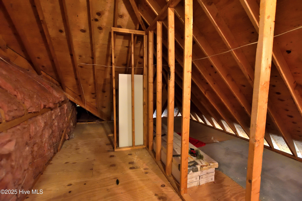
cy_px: 100
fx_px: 138
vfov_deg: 72.1
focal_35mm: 16
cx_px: 151
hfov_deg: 95.0
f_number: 3.5
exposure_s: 1/30
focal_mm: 11
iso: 3200
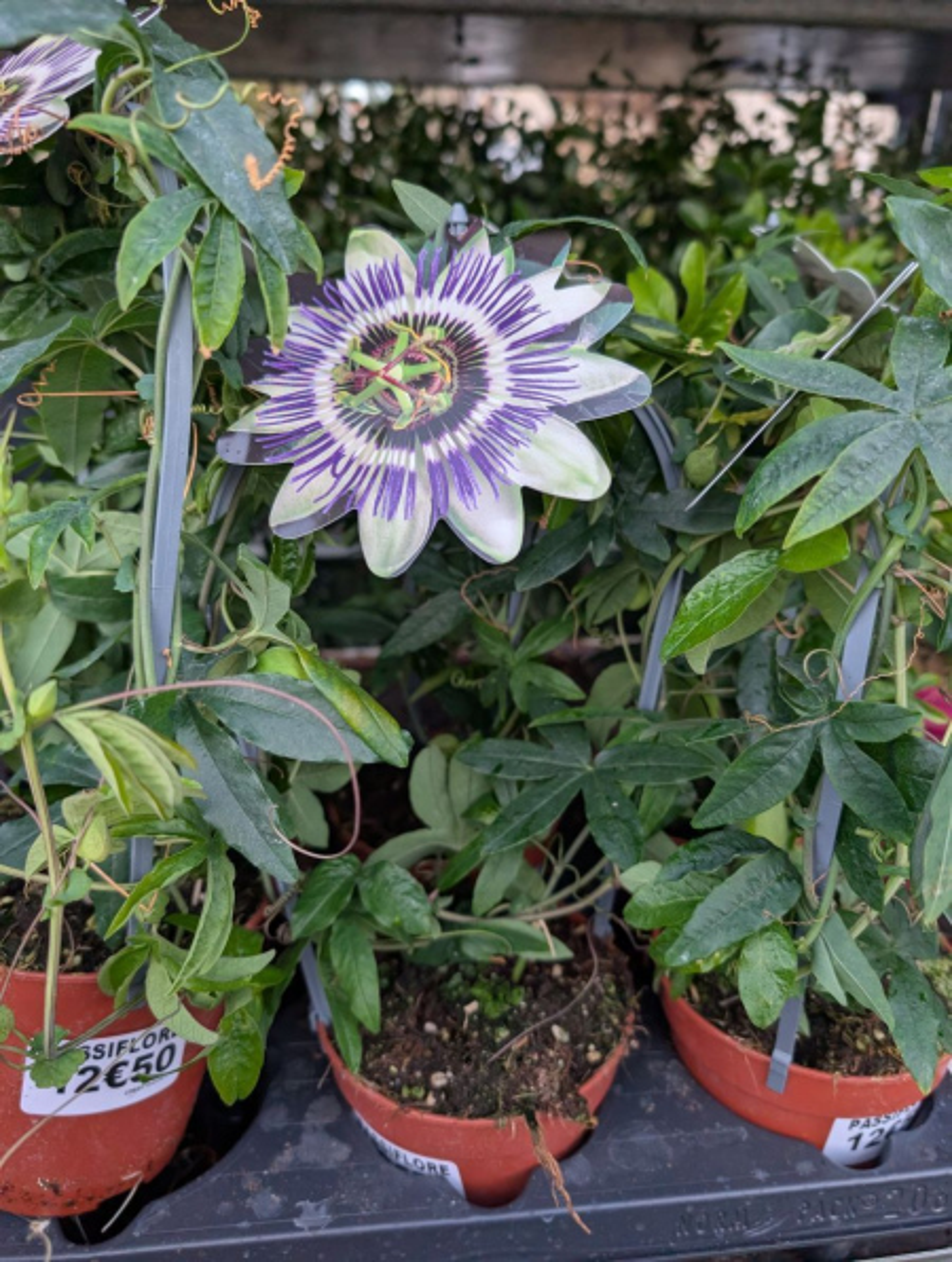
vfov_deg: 71.5
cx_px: 476
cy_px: 631
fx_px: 877
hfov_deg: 57.0
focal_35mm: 24
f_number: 1.68
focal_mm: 6.9
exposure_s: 1/154
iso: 73
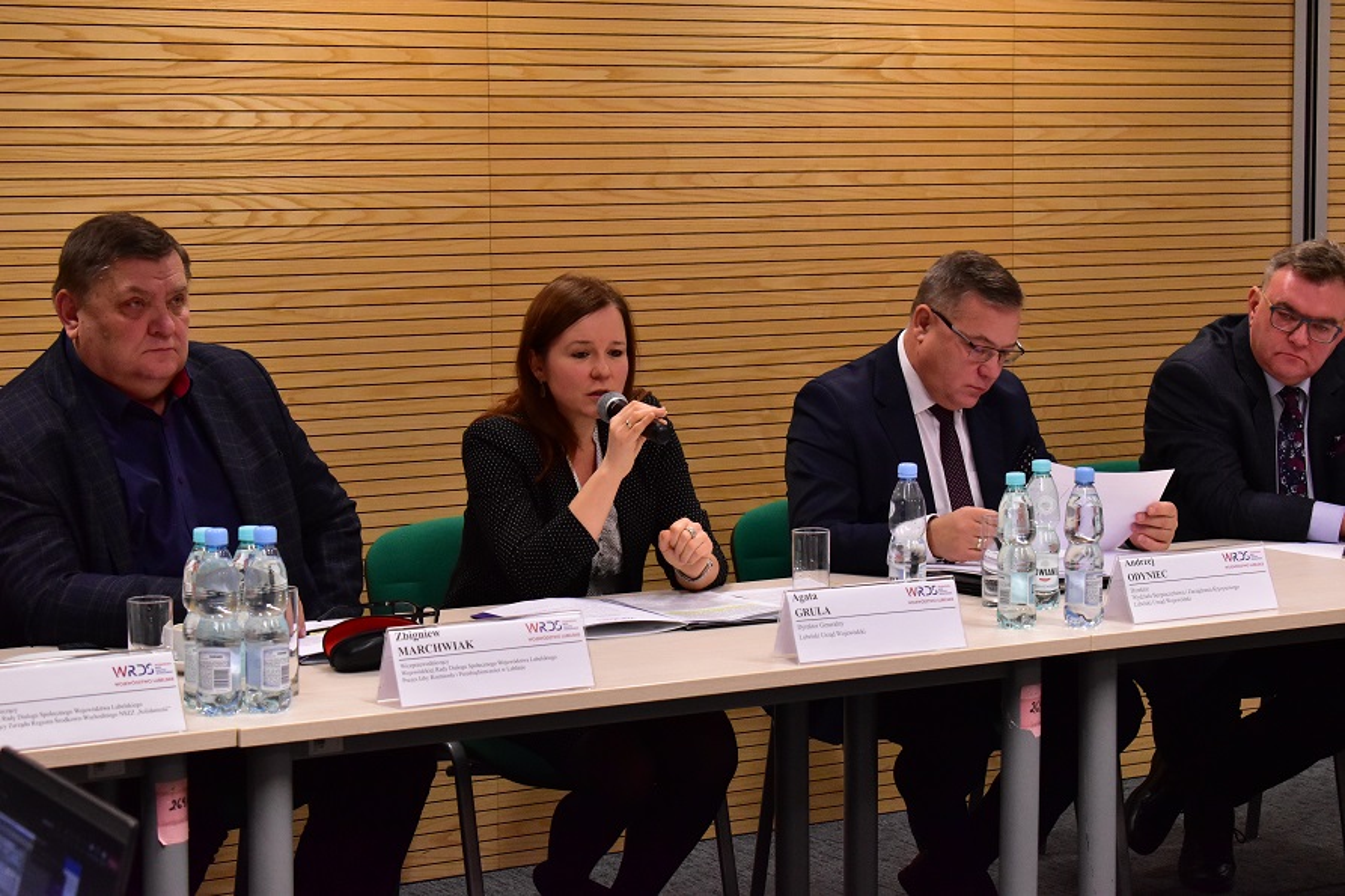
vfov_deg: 16.5
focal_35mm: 82
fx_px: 3082
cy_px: 448
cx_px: 672
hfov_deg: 24.6
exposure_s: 1/200
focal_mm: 55
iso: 3200
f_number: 7.1
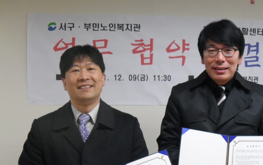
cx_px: 156
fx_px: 344
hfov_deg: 41.7
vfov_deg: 26.6
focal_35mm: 48
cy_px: 118
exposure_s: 1/30
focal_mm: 6.2
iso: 200
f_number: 2.8
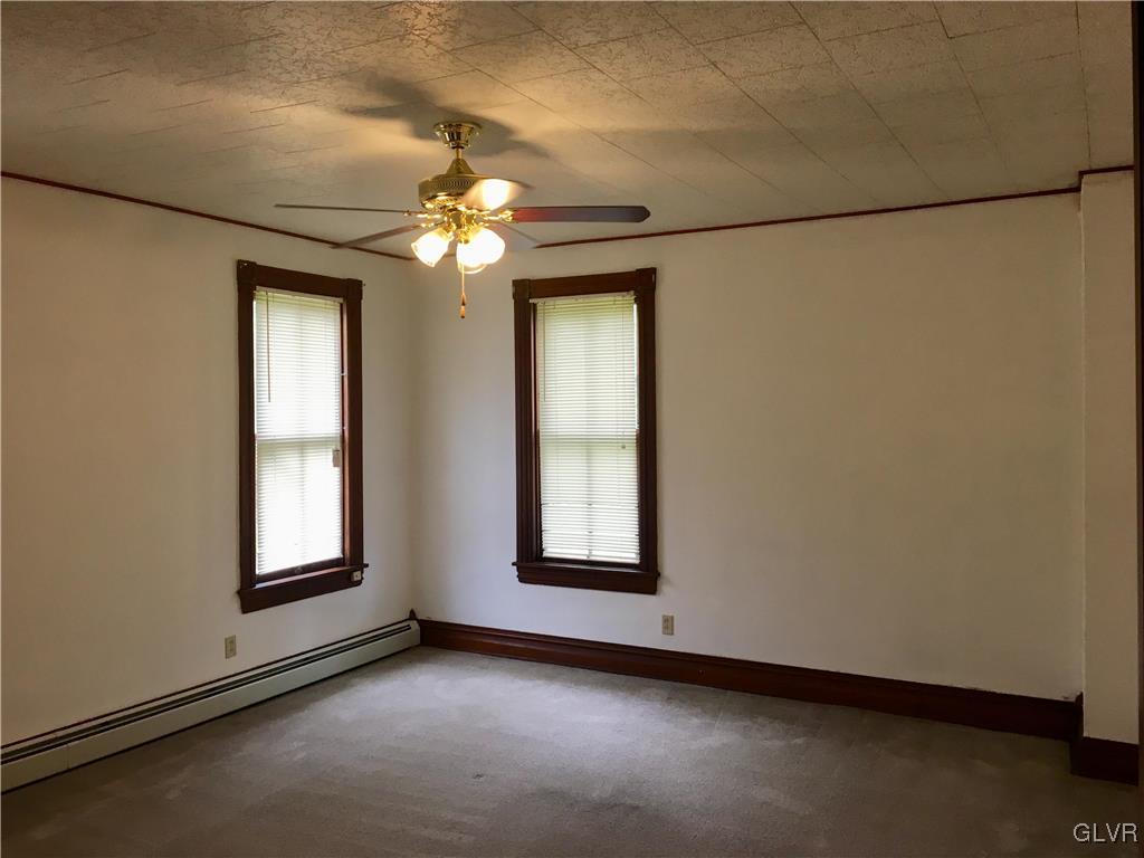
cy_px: 429
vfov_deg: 48.2
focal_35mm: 29
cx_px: 572
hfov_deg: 61.7
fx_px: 958
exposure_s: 1/30
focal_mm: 4.15
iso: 25
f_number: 2.2
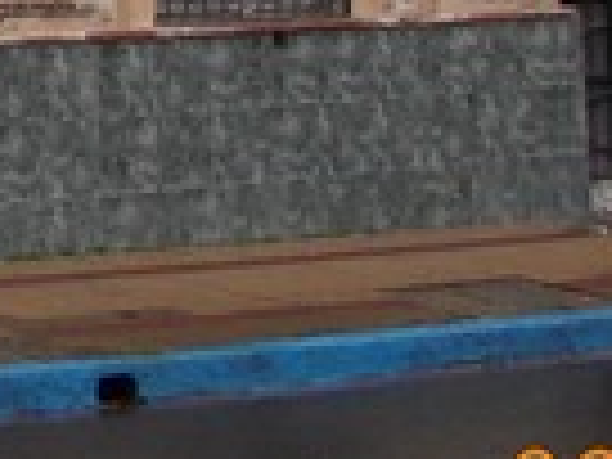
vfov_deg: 8.8
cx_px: -423
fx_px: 2793
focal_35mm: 158
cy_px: -495
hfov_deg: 11.7
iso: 80
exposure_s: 1/125
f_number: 2.7
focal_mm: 4
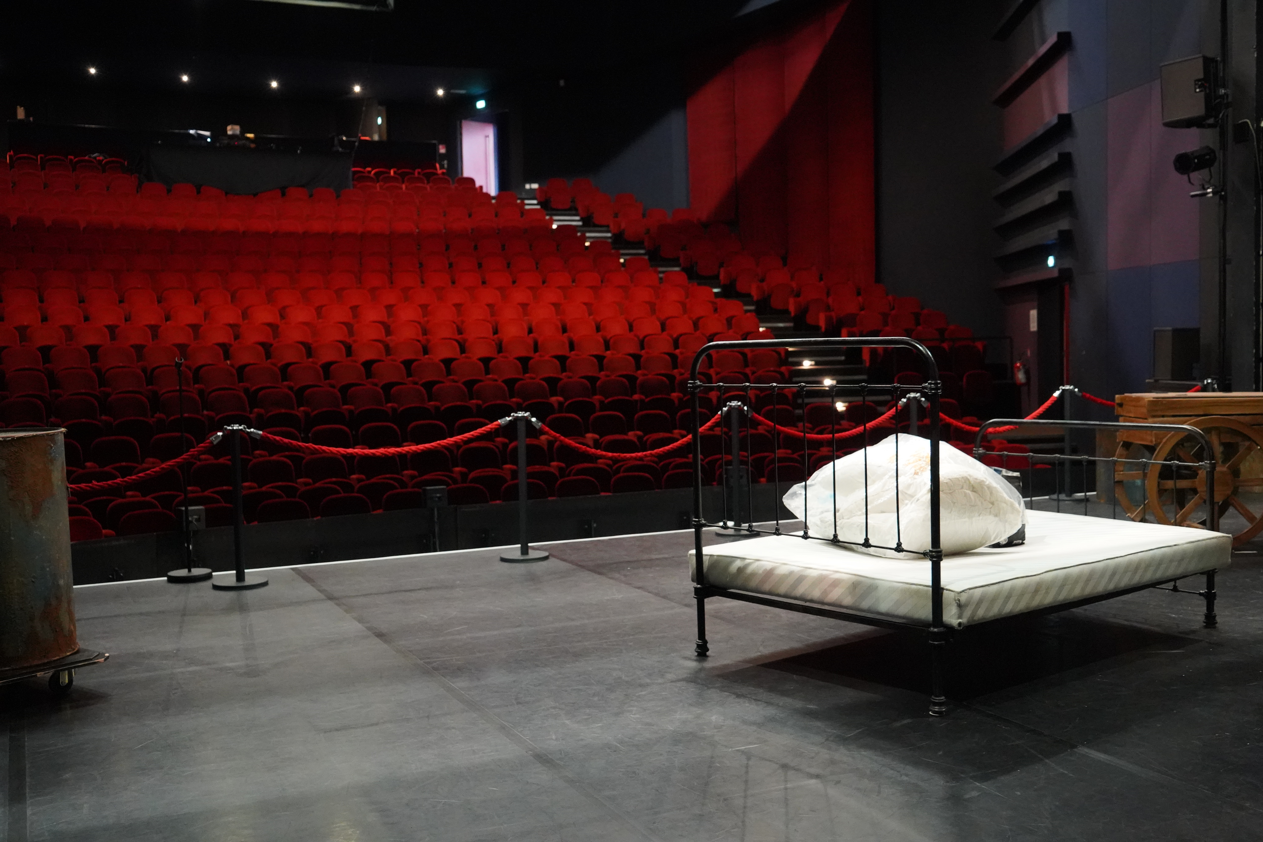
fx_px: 1228
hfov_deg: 54.4
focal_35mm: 35
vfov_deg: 37.9
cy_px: 421
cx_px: 632
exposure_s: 1/60
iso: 12800
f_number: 4
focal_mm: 35
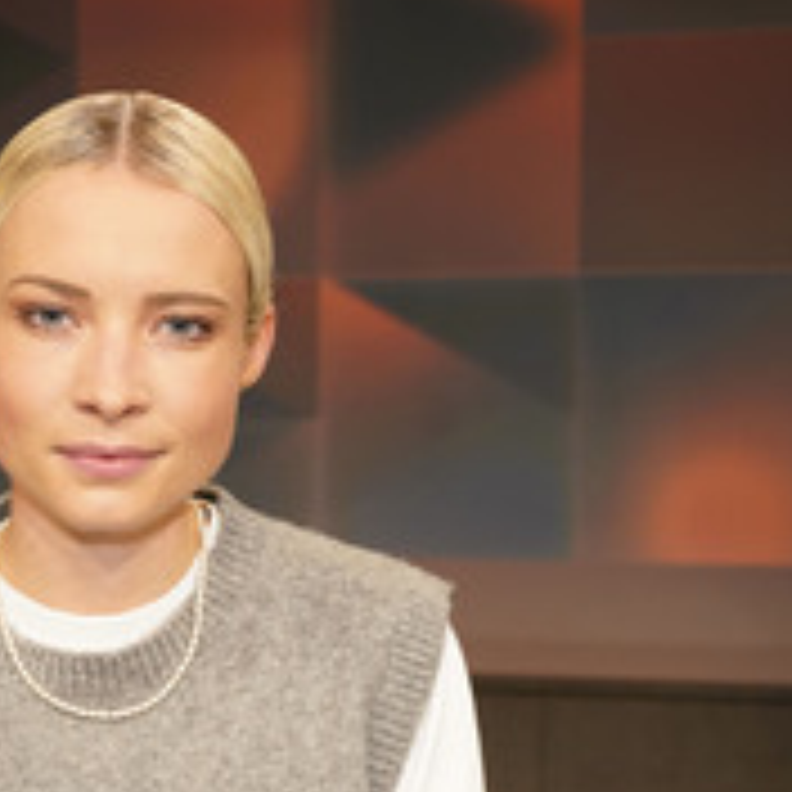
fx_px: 1967
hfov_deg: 22.4
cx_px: 128
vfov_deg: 22.4
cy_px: 666
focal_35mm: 76
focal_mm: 35
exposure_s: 1/160
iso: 2000
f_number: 5
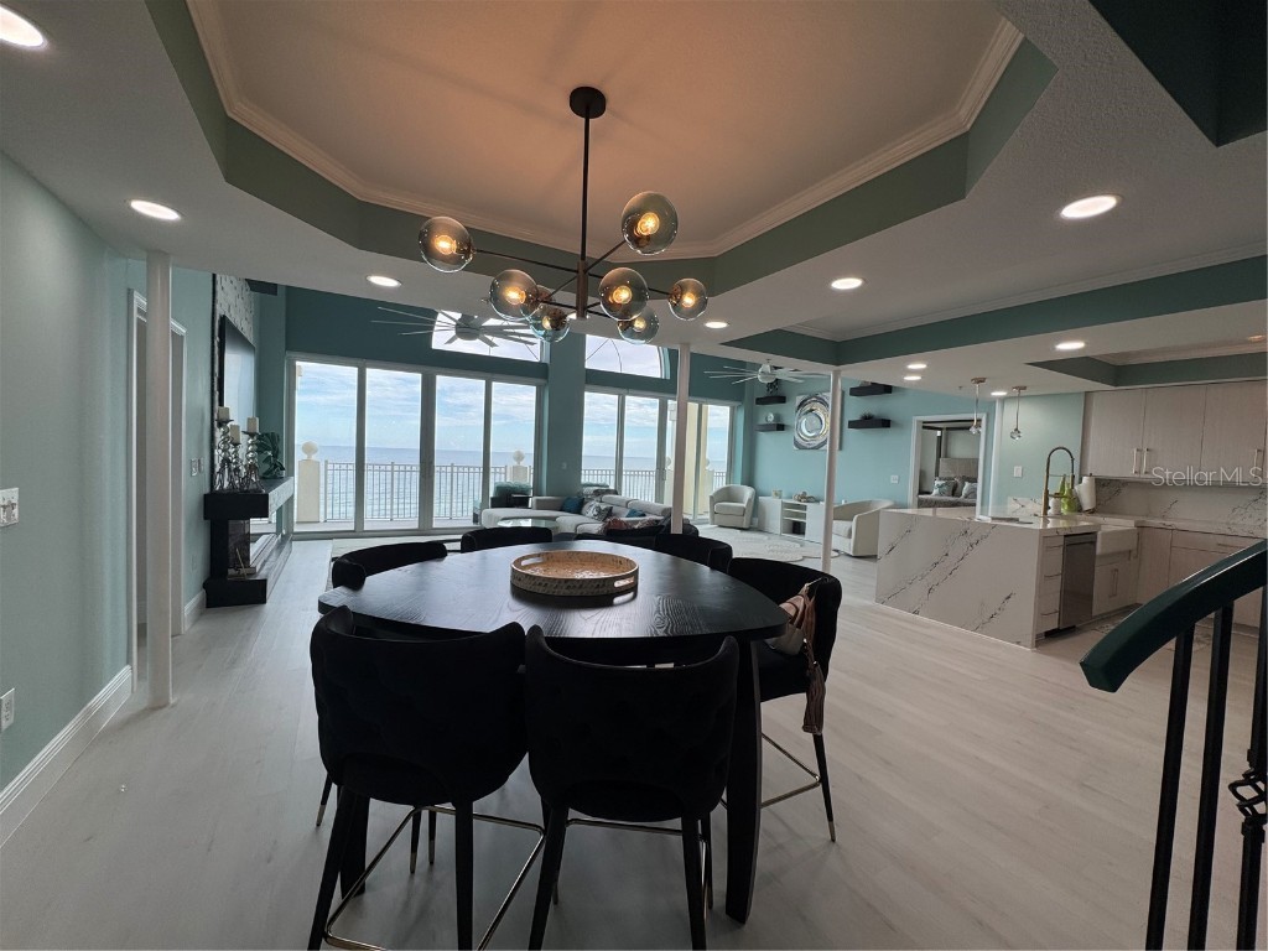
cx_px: 634
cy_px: 476
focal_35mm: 14
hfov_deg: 102.1
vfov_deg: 85.7
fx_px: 513
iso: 40
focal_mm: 2.22
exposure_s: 1/157
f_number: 2.2
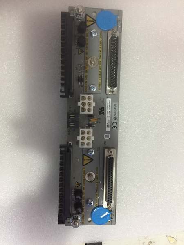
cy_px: 122
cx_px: 92
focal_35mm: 29
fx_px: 206
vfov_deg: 61.7
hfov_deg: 48.2
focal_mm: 4.15
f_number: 2.2
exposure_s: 1/33
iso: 320
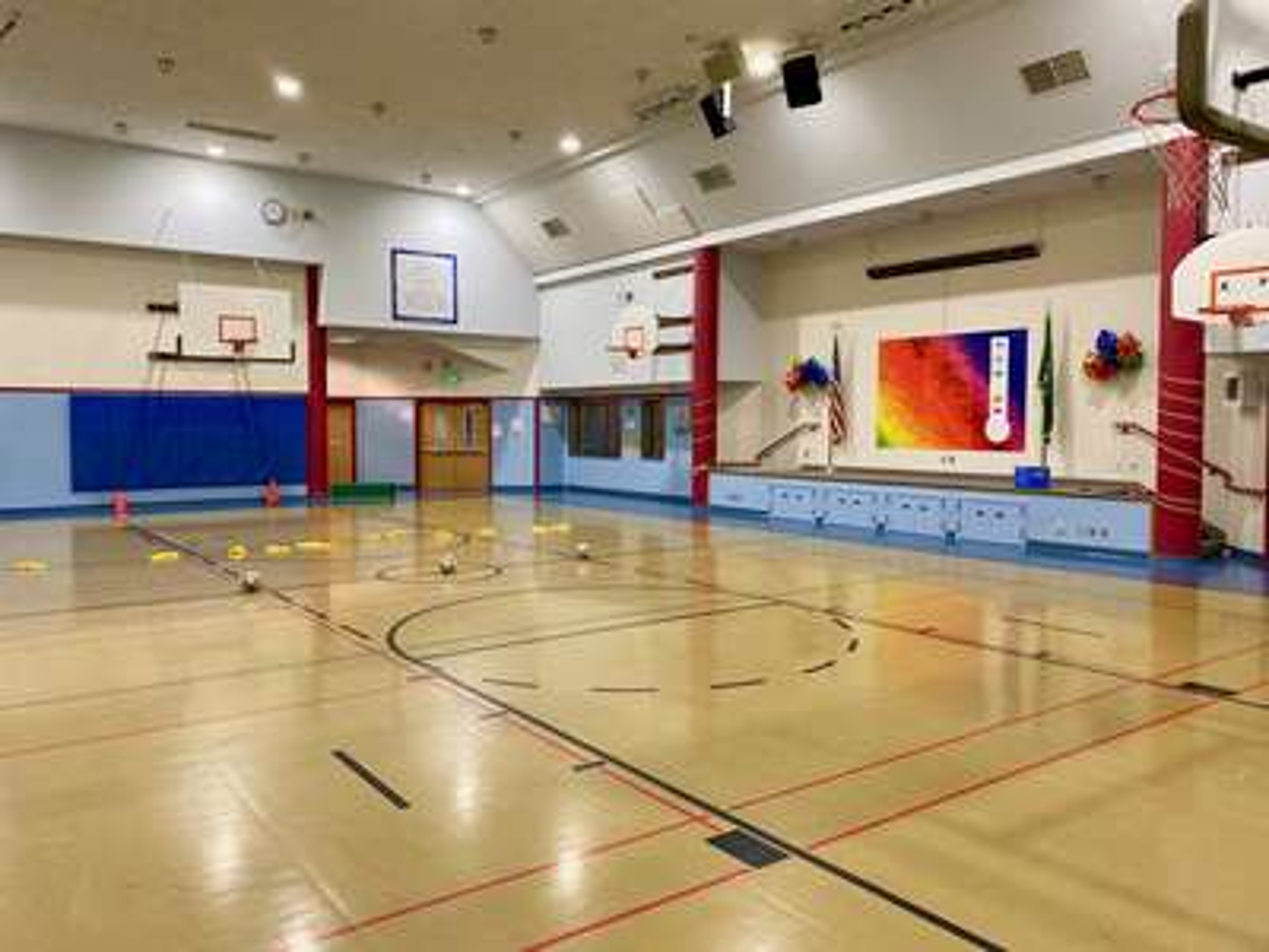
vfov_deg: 53.1
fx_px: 953
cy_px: 476
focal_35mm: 26
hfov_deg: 67.3
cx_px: 634
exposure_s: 1/60
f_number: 1.8
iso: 125
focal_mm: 4.25
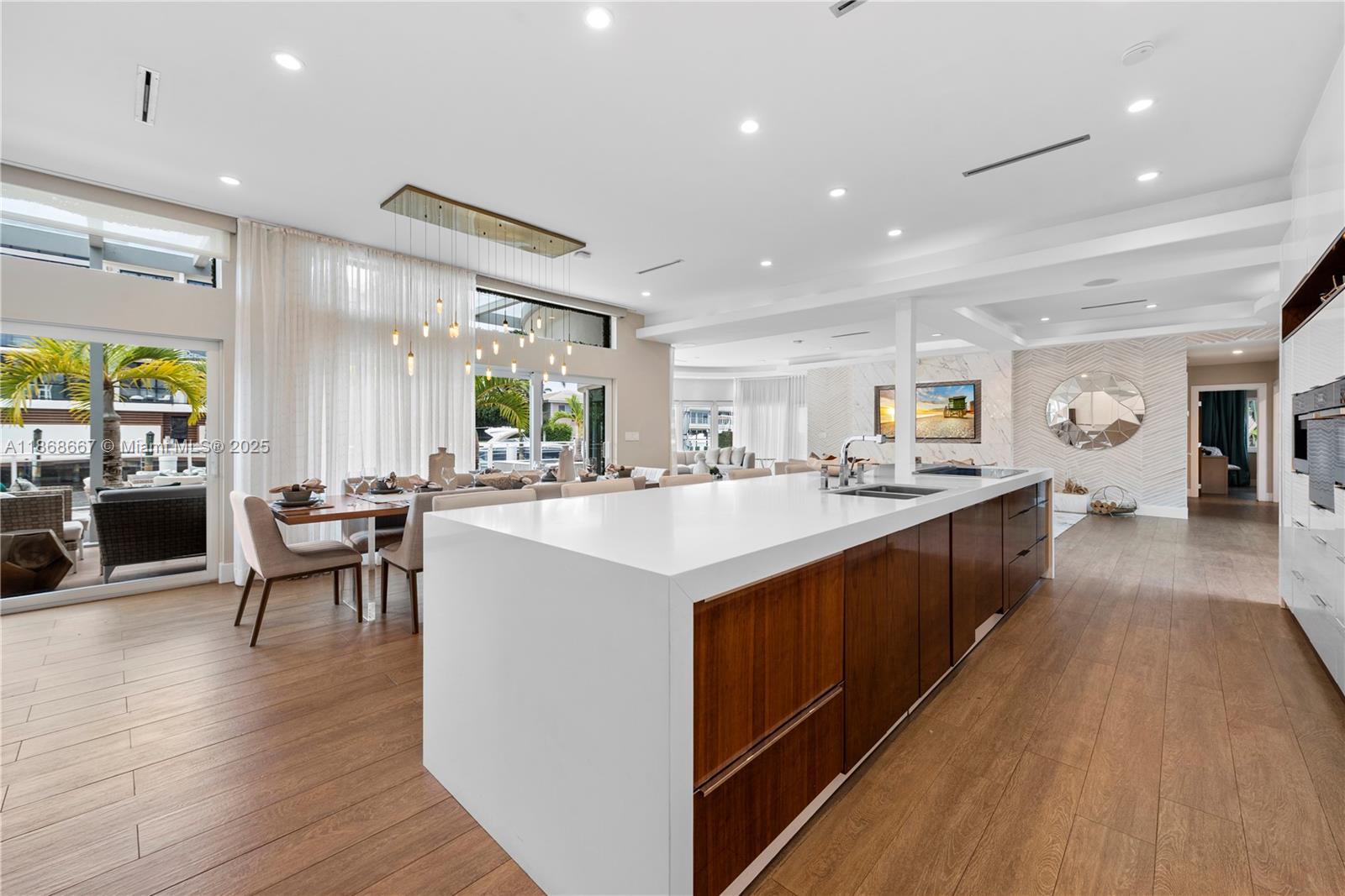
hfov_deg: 104.2
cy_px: 448
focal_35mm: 14
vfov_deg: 81.2
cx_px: 672
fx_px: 523
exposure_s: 1/8
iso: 100
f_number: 8
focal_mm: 14
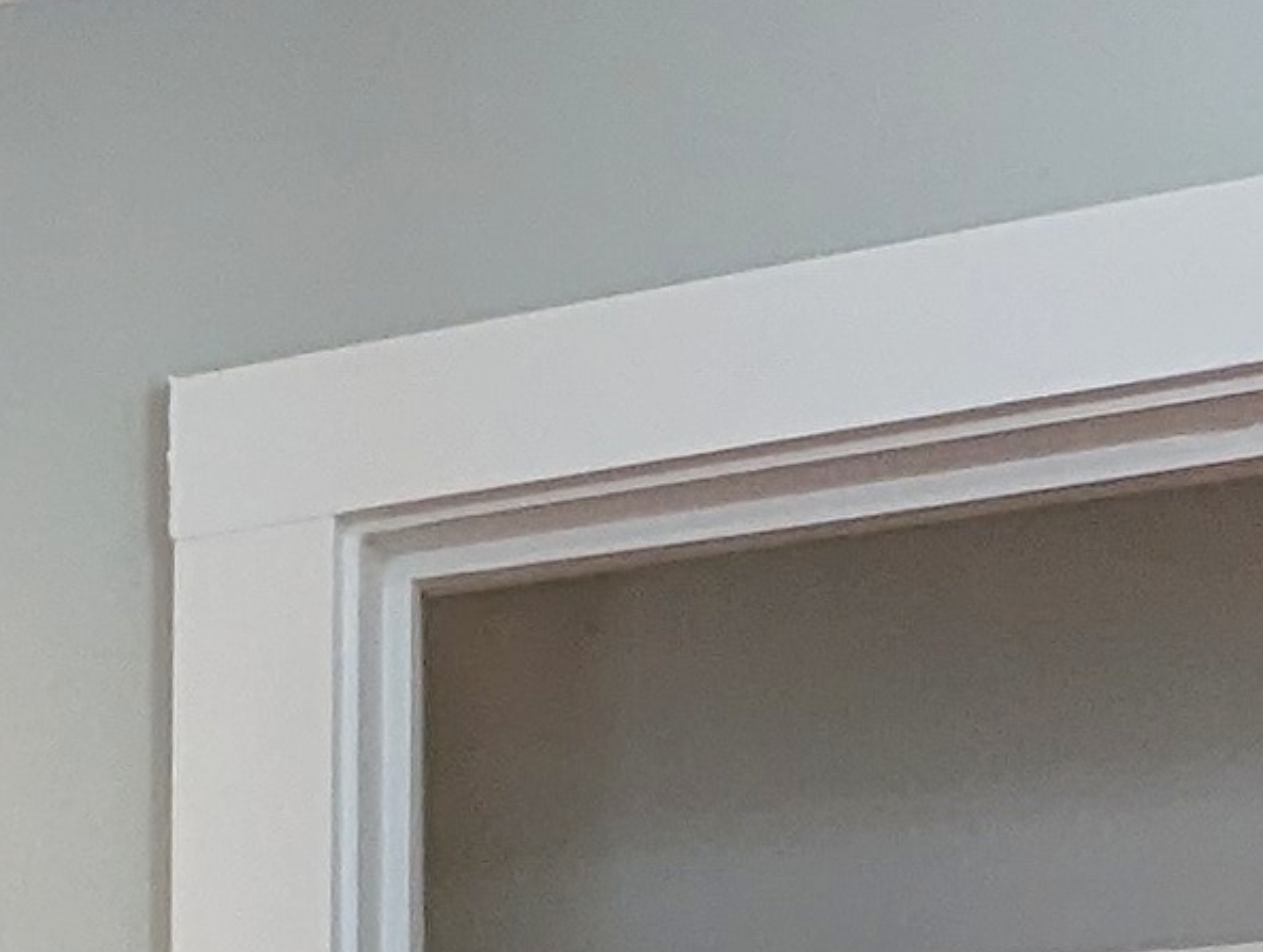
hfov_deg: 16.0
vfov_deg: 12.2
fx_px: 4021
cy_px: 1795
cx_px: -754
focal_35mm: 110
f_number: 2.2
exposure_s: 1/120
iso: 50
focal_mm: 2.35
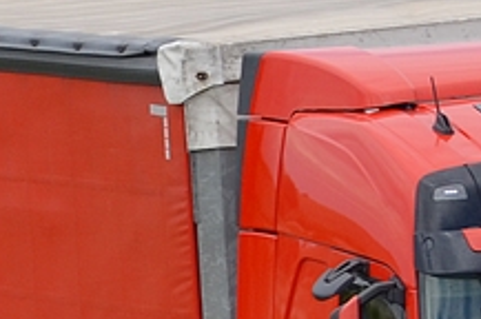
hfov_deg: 3.5
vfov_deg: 2.4
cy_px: 344
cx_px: 215
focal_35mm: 582
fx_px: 7763
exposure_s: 1/1000
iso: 180
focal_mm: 105
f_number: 5.6
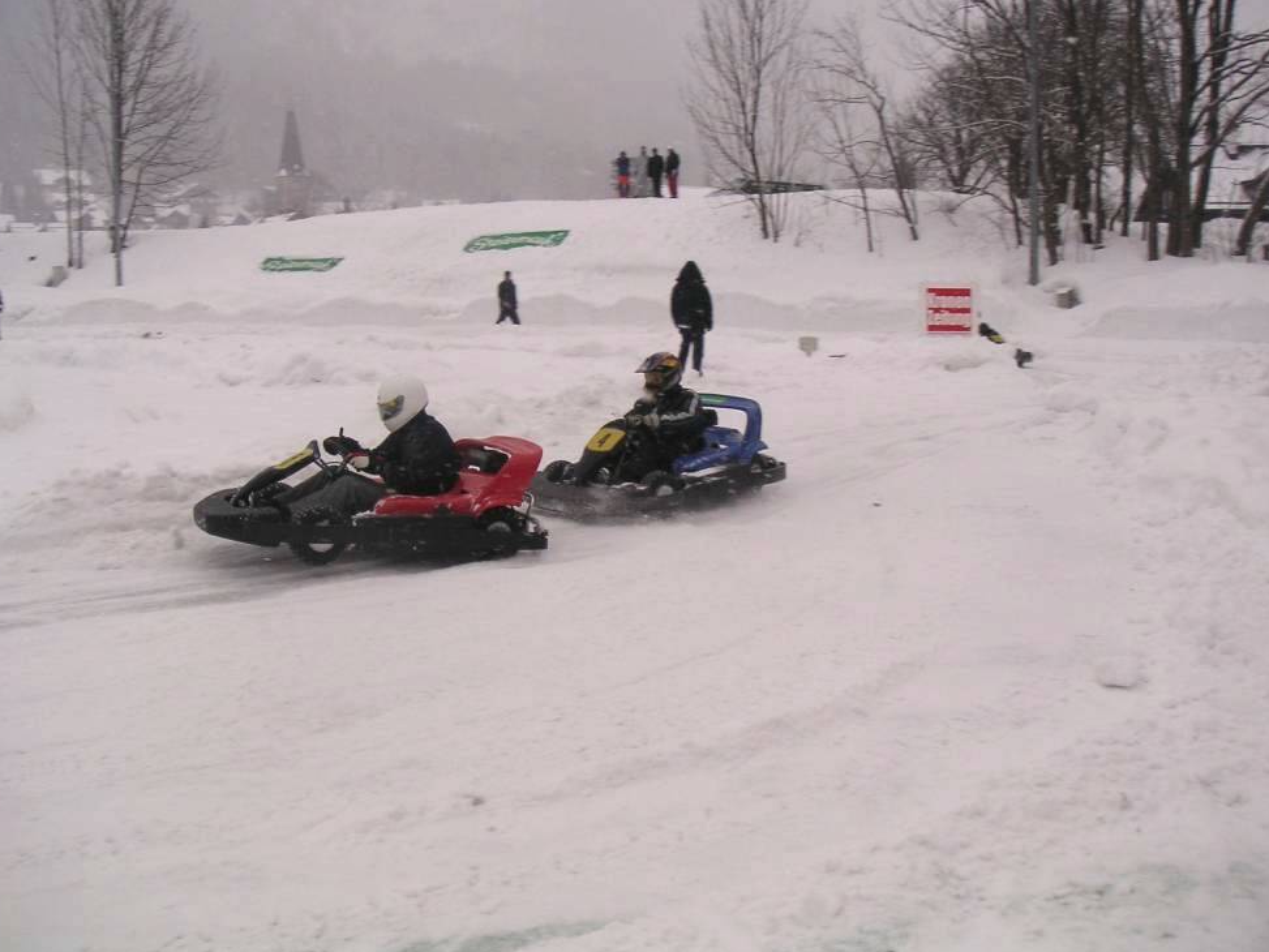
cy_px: 456
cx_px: 605
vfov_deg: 36.0
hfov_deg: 46.8
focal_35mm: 40
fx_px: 1467
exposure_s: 1/350
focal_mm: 6
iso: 50
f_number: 6.7
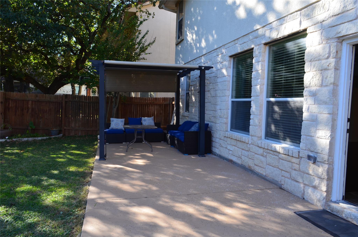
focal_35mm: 27
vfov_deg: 47.7
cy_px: 118
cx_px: 179
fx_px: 268
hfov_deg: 67.5
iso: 250
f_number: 10
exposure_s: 1/60
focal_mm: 18
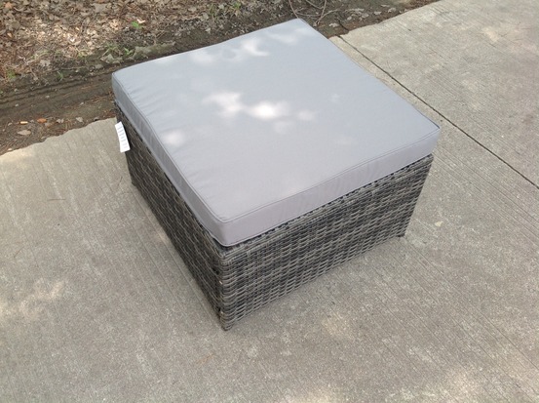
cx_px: 270
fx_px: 544
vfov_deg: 40.6
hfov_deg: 52.7
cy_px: 202
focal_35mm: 35
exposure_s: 1/305
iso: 50
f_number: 2.4
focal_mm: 4.28
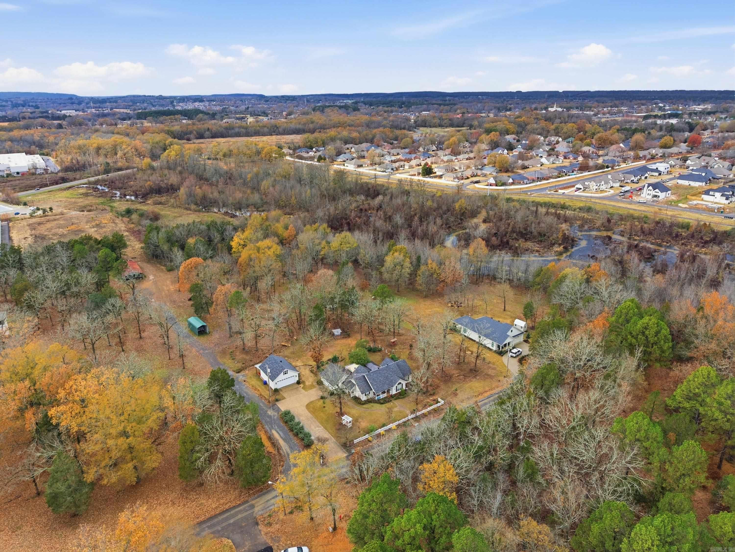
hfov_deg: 71.6
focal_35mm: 24
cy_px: 276
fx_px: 510
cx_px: 368
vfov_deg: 56.8
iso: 140
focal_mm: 8.7
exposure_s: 1/1250
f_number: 1.8
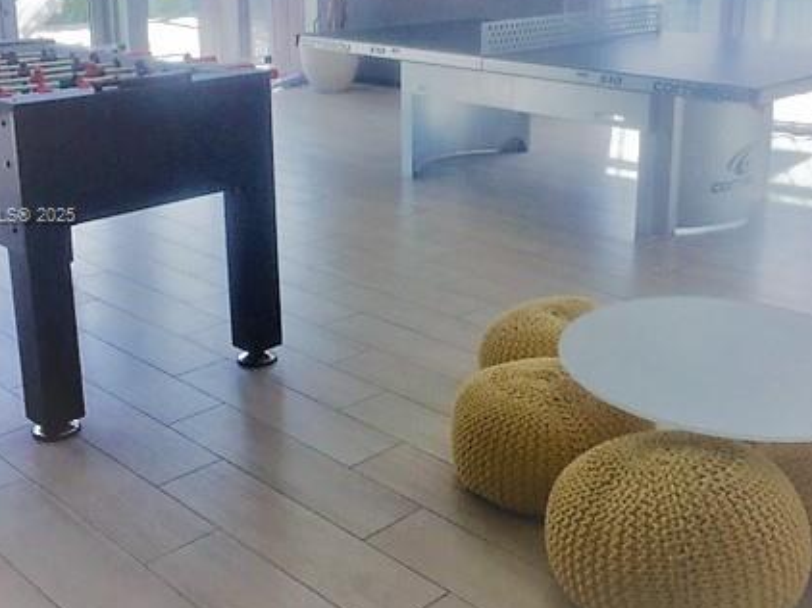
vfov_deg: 32.6
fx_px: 1032
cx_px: 425
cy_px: 217
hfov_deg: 43.0
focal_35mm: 44
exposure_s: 1/549
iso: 32
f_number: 2.2
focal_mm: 4.15
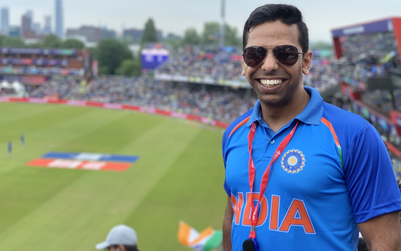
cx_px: 196
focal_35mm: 57
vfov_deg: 22.7
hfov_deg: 35.7
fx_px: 623
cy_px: 108
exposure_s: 1/122
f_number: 2.4
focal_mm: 6
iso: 16
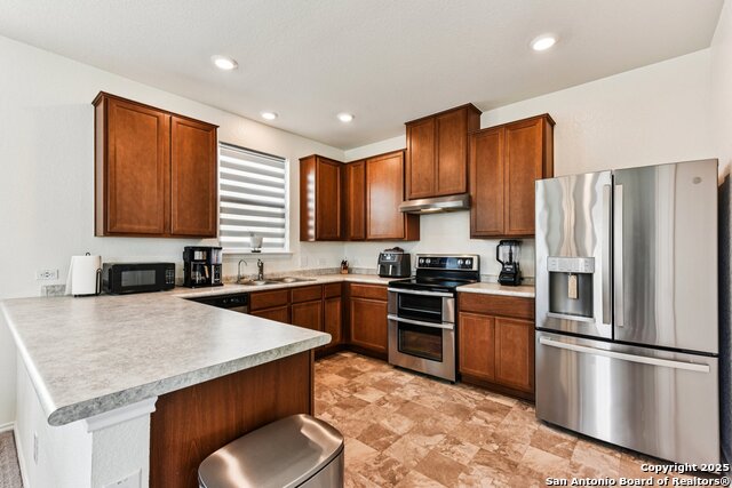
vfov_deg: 73.8
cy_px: 244
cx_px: 366
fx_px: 325
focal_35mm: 16
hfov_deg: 96.7
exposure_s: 1/40
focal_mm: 16
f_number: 8
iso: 400
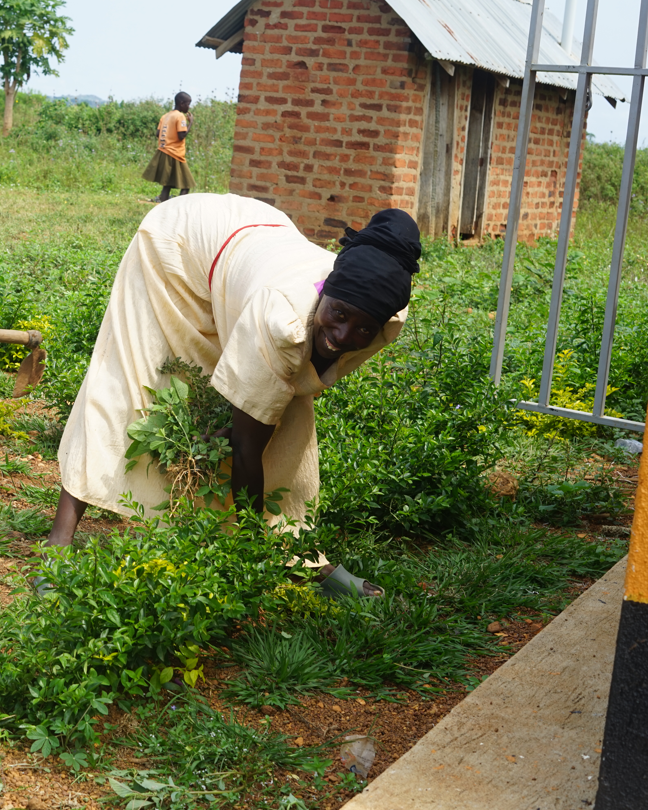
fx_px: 1702
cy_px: 406
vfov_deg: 26.8
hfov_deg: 21.1
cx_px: 79
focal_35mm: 71
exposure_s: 1/125
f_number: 8
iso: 100
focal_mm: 50
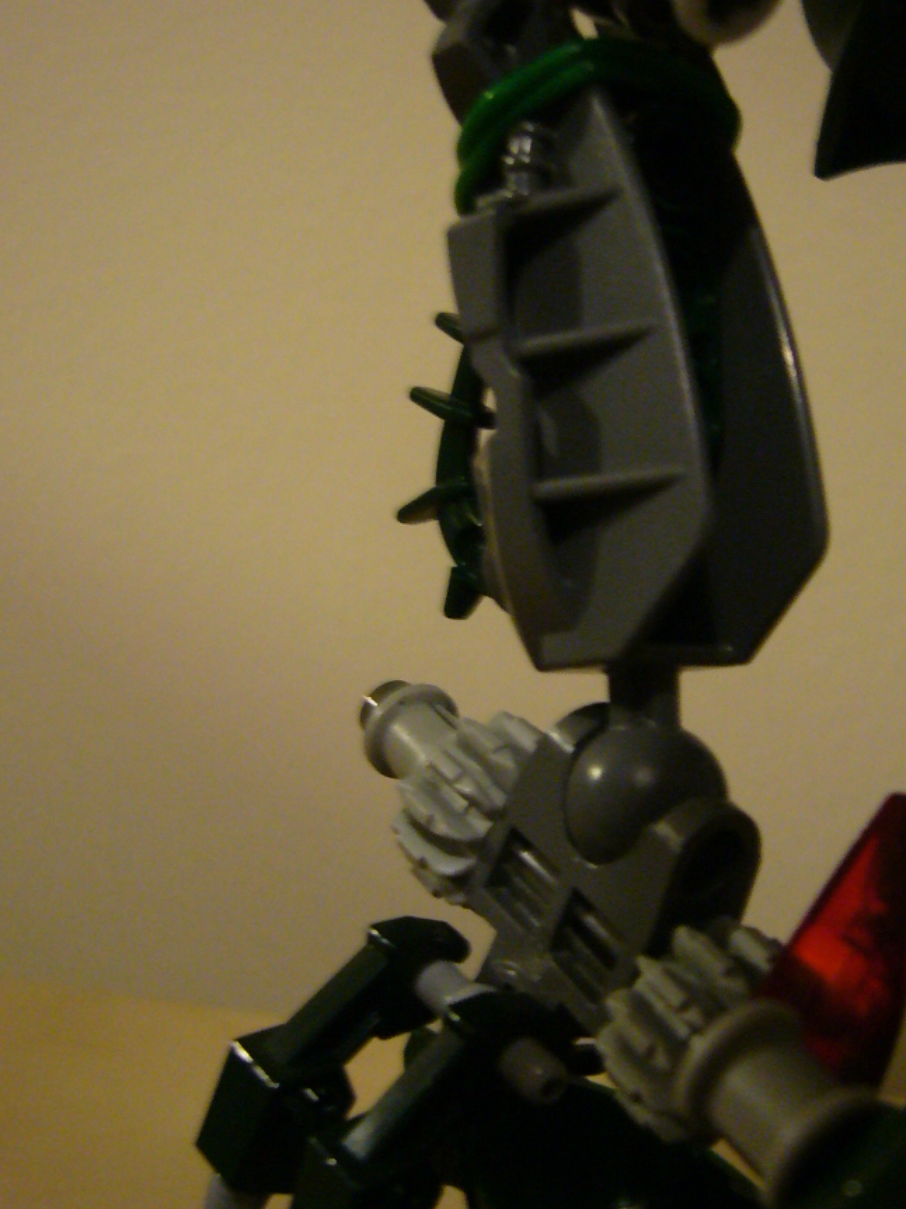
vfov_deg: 36.8
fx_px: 1816
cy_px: 600
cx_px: 586
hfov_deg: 27.9
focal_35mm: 52
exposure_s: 1/8
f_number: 2.8
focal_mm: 5.8
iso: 200
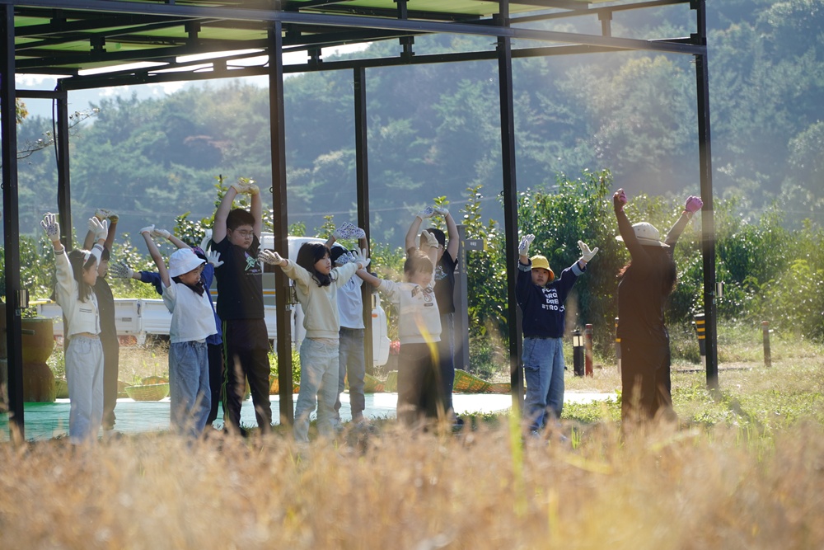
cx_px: 412
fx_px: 3605
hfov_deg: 13.0
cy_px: 275
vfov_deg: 8.7
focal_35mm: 158
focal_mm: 105
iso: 100
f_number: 5
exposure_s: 1/320
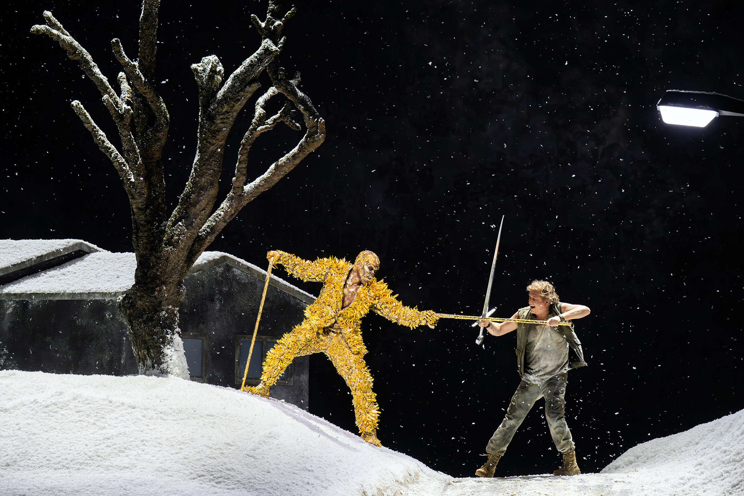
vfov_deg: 13.4
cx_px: 372
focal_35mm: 102
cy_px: 248
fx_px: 2108
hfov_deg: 20.0
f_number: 6.3
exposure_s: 1/250
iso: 3200
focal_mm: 102
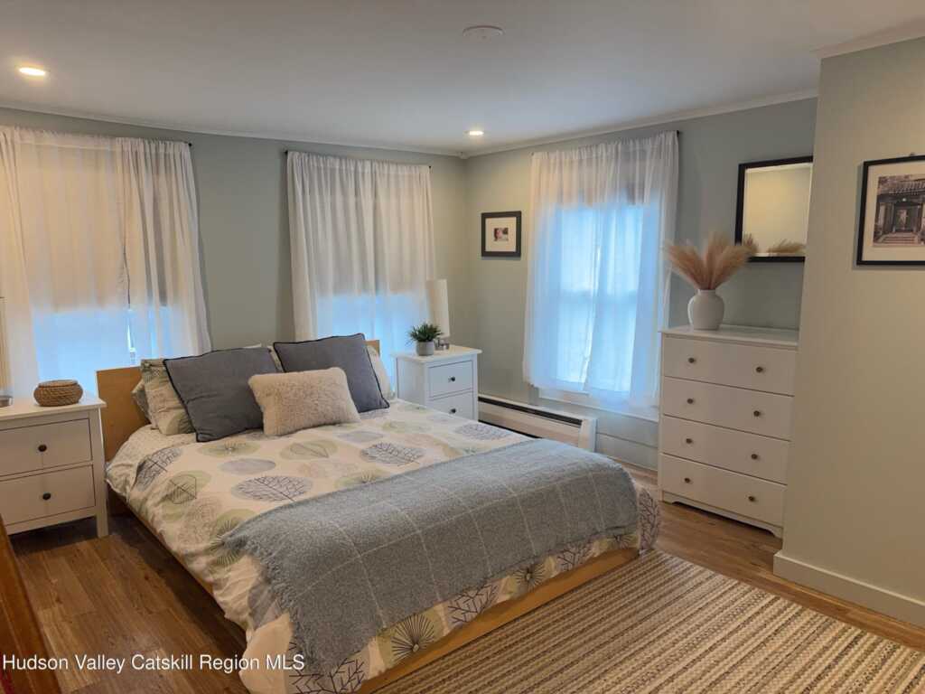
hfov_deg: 71.6
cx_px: 462
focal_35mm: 24
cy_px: 347
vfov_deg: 56.8
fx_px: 641
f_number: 1.78
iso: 200
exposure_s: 1/120
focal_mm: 6.76
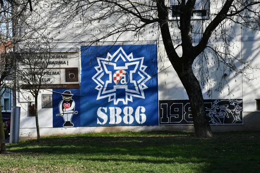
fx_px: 866
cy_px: 86
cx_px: 130
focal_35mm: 120
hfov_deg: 17.1
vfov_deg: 11.4
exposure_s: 1/2500
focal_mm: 80
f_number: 13
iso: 2500
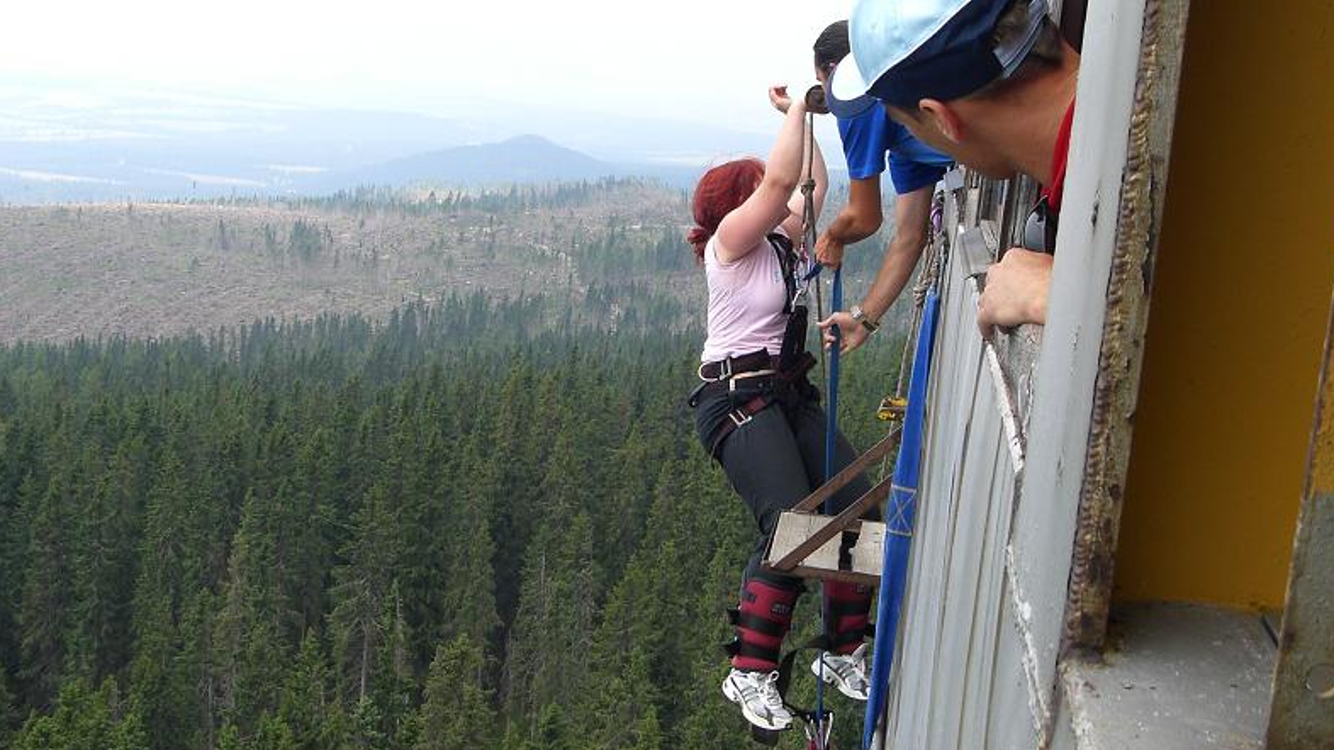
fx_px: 1804
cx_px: 674
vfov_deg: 23.4
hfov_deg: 40.6
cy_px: 290
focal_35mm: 51
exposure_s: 1/200
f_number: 4.7
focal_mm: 7.56
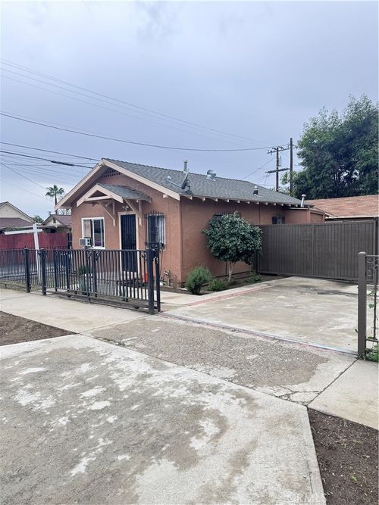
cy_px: 252
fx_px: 350
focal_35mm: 24
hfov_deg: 56.8
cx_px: 190
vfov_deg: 71.6
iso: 80
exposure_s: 1/1285
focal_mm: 6.76
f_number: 1.78
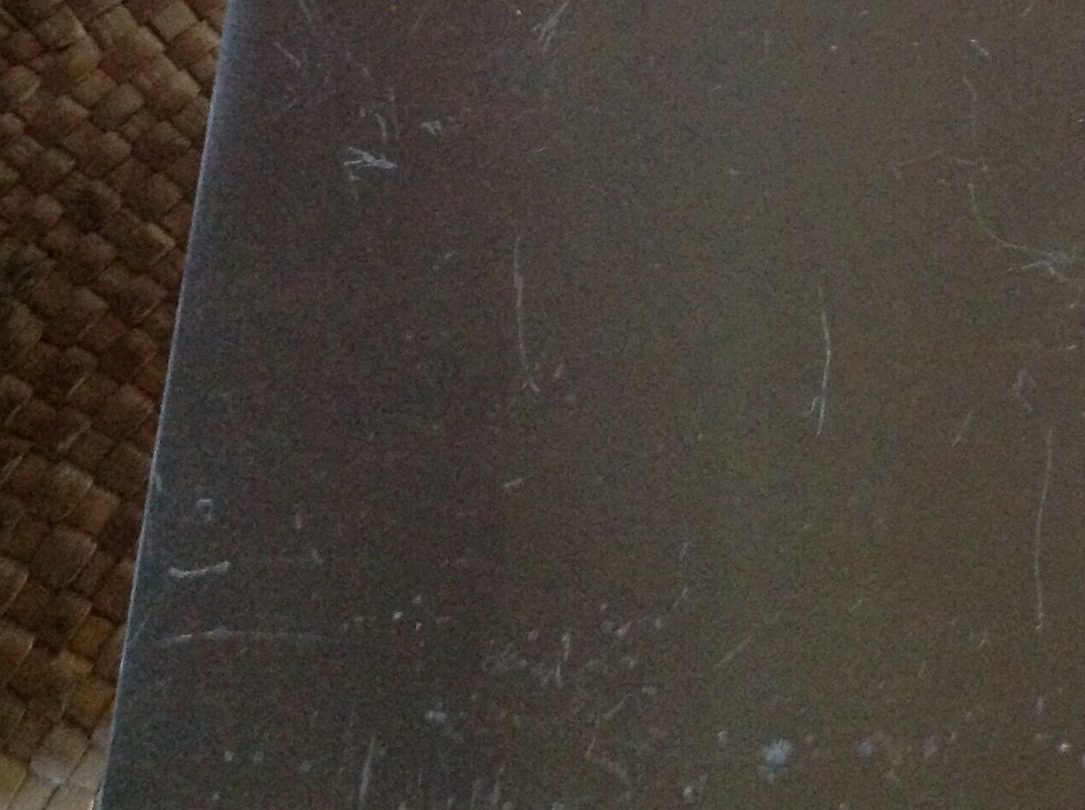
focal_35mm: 71
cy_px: 187
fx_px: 2222
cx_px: 1007
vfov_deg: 20.5
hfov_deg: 26.4
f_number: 2.4
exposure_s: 1/15
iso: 800
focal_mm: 4.28
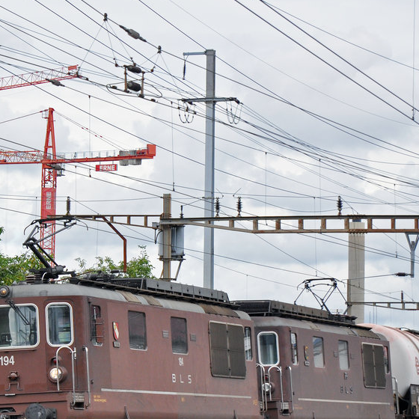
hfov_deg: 9.2
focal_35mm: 191
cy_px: 288
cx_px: 142
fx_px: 2616
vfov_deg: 9.2
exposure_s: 1/1000
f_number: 5.6
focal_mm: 70
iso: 400
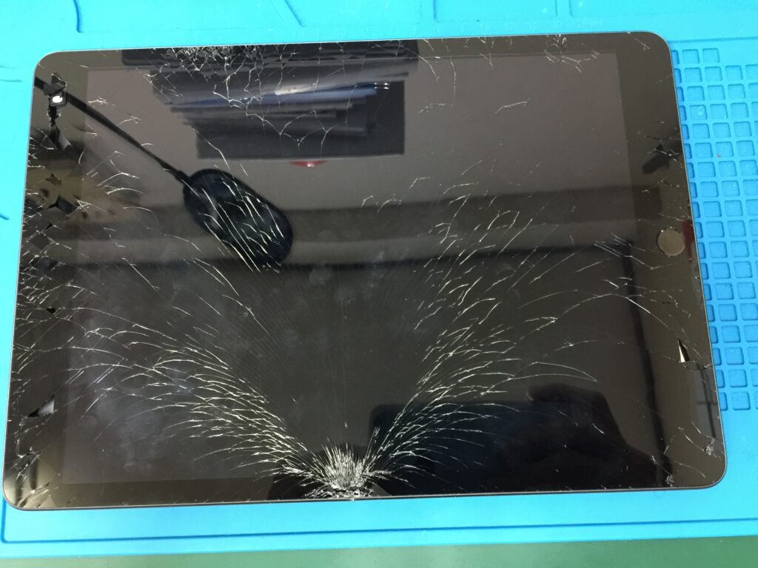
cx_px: 379
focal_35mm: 29
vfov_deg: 48.2
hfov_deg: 61.7
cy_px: 284
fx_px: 635
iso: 160
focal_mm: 4.15
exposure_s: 1/17
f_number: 2.2
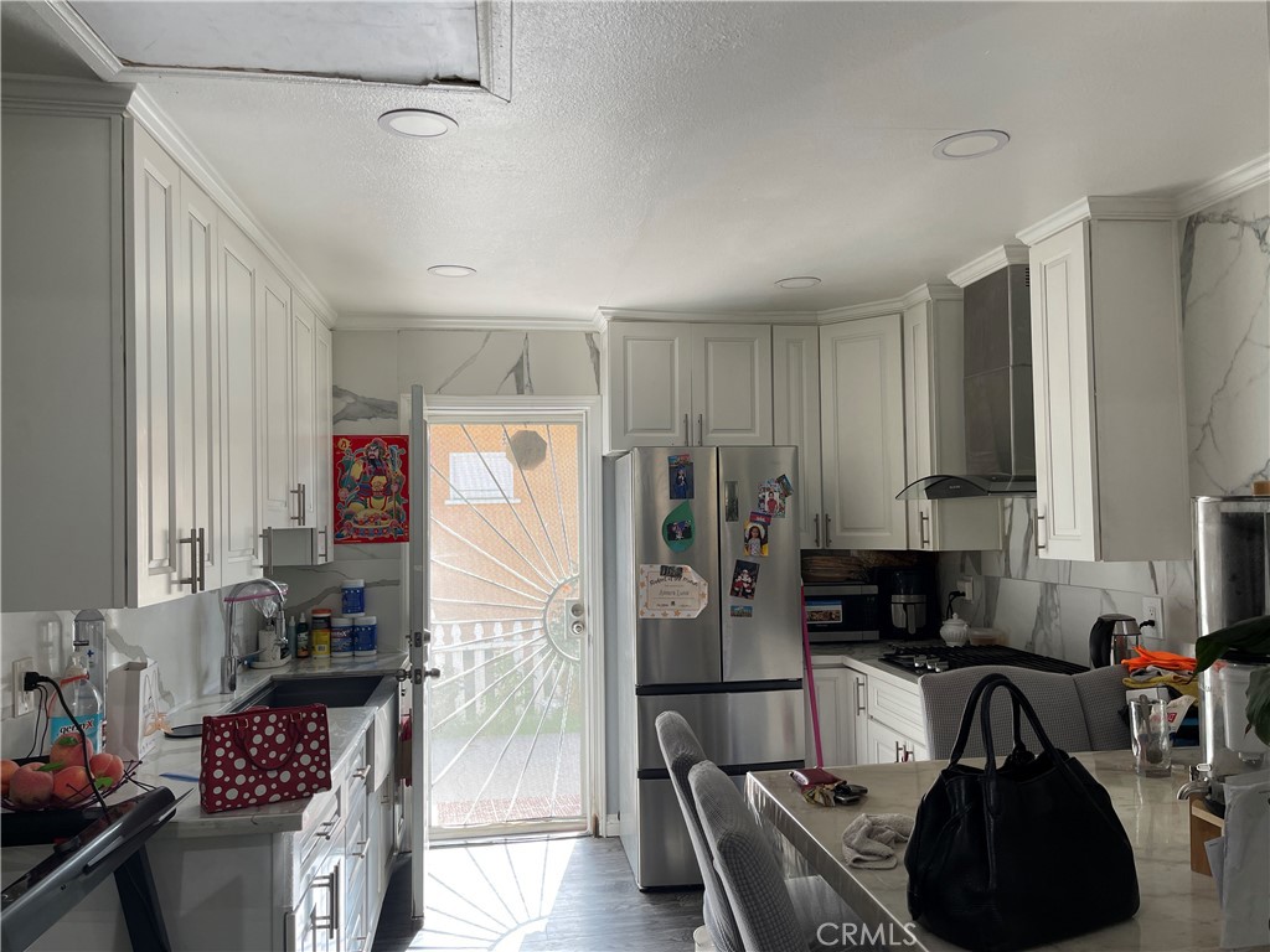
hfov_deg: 69.4
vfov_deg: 54.9
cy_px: 476
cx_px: 635
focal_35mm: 25
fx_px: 917
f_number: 1.6
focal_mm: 5.1
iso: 64
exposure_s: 1/120
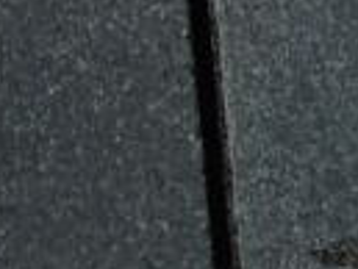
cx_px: -705
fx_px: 3613
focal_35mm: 349
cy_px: -430
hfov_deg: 5.4
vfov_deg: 4.2
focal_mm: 7.9
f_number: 4.5
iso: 100
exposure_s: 1/125
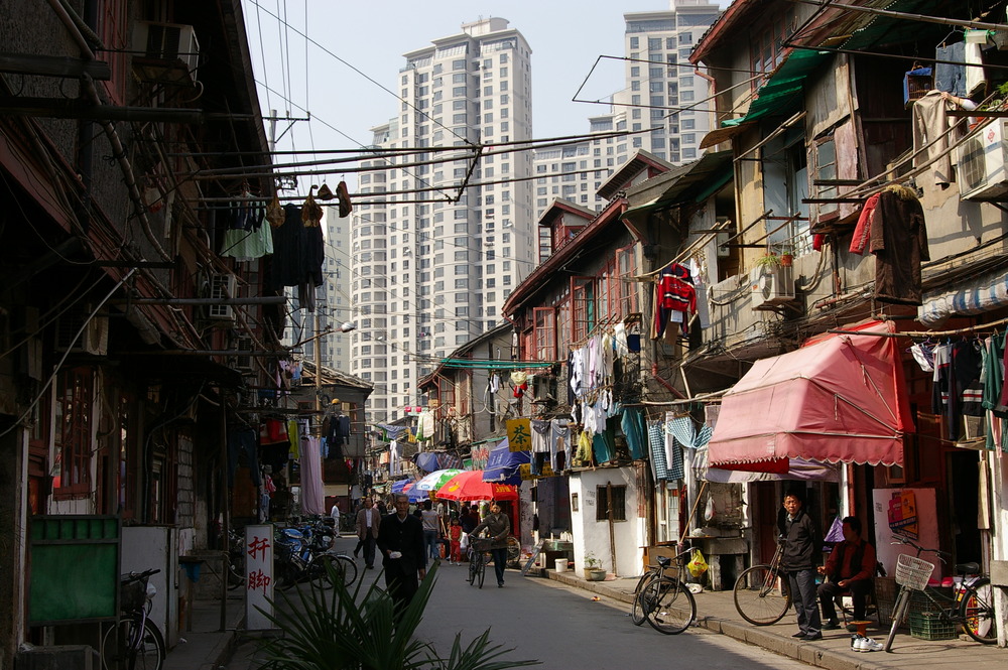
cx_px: 504
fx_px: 1301
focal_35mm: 46
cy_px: 335
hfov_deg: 42.4
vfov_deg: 28.9
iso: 200
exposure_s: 1/250
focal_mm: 31
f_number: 8
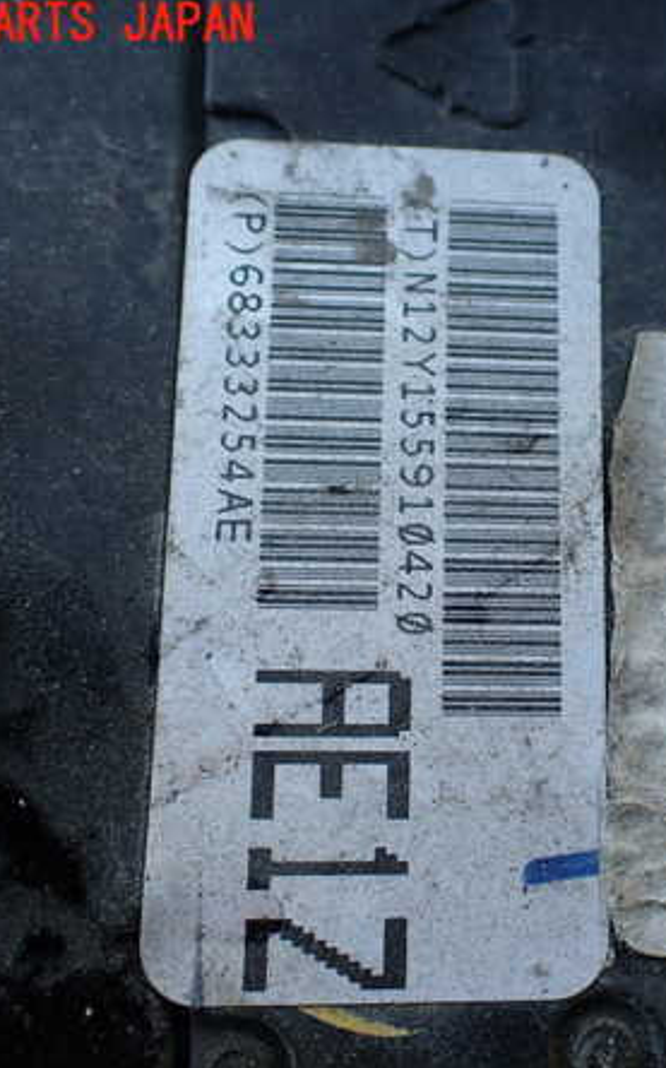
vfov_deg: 46.2
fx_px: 1250
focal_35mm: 43
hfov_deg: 29.1
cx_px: 539
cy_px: 536
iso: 100
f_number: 2.3
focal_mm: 5.4
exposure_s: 1/200
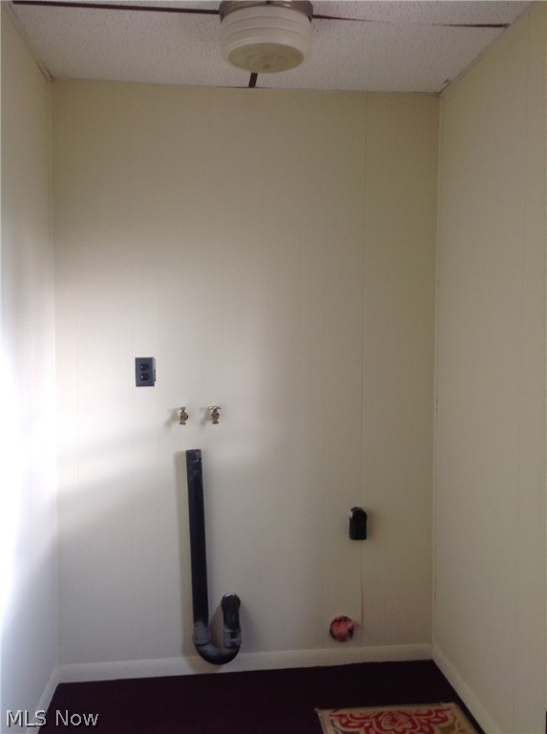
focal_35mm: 35
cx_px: 274
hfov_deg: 40.6
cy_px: 367
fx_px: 740
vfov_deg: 52.7
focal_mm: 4.28
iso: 50
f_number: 2.4
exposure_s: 1/15
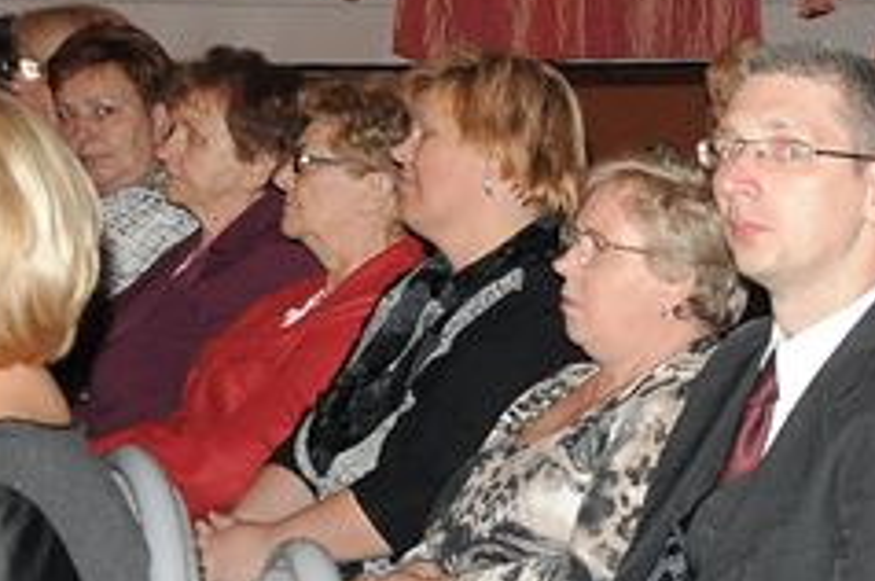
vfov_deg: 11.5
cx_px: 1456
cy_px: 568
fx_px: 2864
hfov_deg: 15.5
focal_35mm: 118
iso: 1600
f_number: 5
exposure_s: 1/60
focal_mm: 22
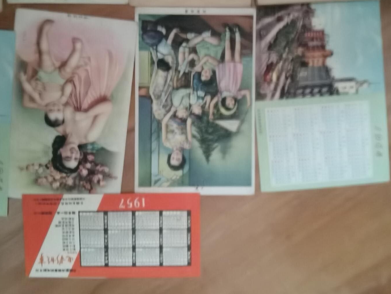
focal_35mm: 28
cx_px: 191
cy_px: 150
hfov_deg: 63.4
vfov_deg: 49.8
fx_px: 316
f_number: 2.2
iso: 3200
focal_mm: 2.26
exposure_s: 1/16.7
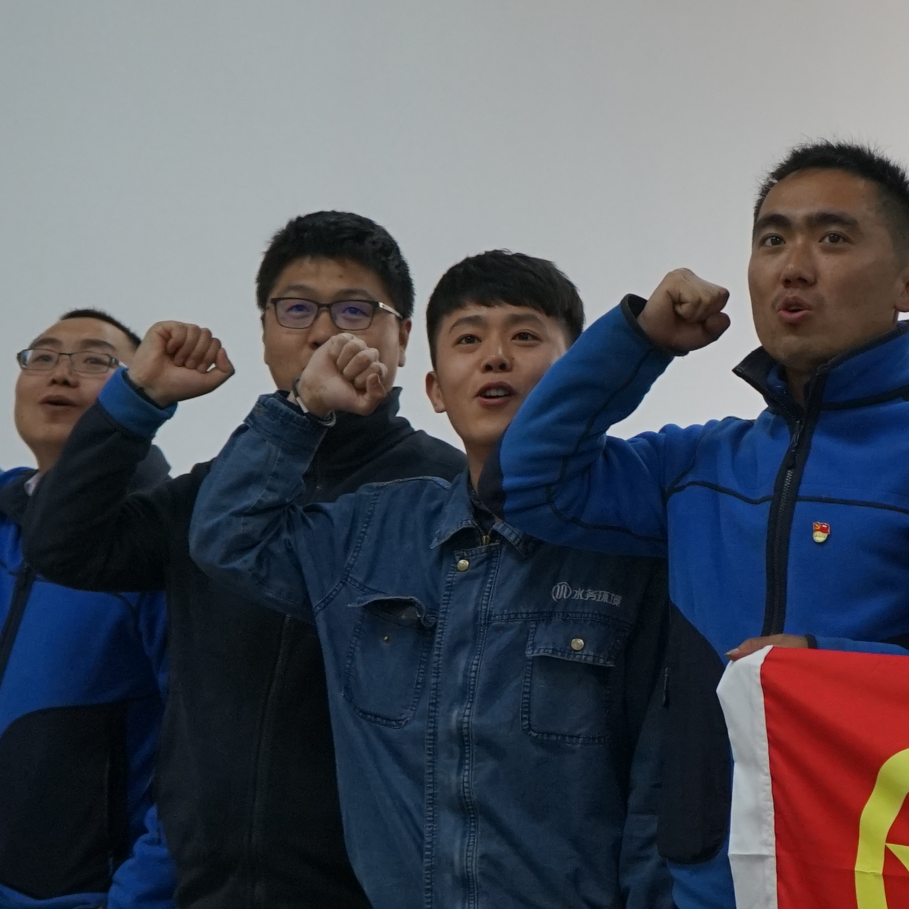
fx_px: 3417
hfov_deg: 15.0
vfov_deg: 15.1
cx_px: 829
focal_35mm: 115
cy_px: 654
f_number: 4
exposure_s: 1/160
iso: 1000
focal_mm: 36
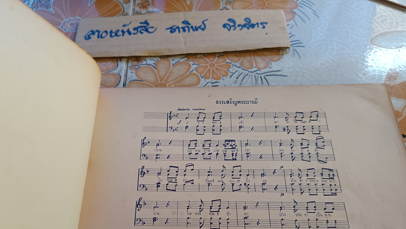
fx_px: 334
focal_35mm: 31
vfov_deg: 36.6
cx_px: 186
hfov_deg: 62.5
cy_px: 180
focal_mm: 5.31
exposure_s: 1/50
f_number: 1.7
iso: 112
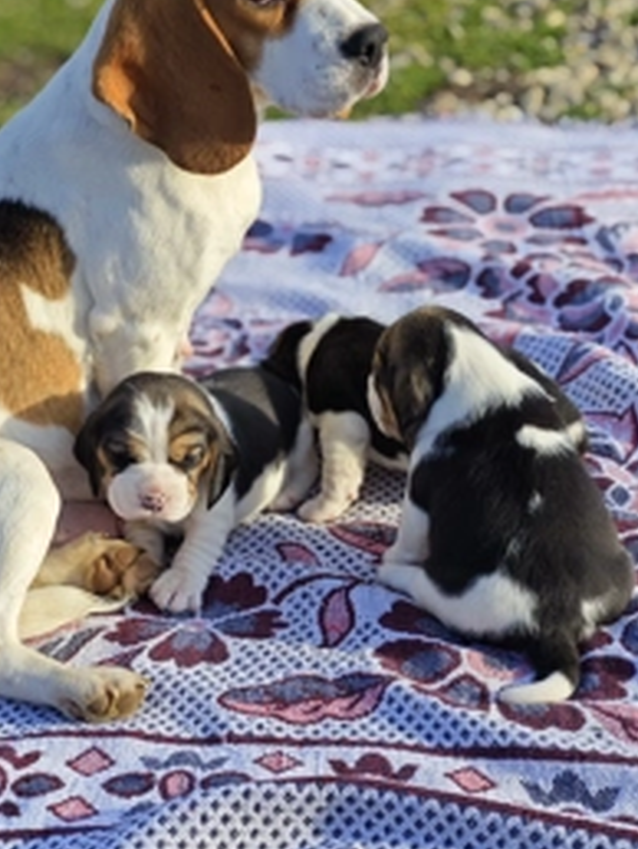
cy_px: 395
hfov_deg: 15.9
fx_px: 2282
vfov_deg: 21.1
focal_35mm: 93
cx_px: 243
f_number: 2
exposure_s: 1/301
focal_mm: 9
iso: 50
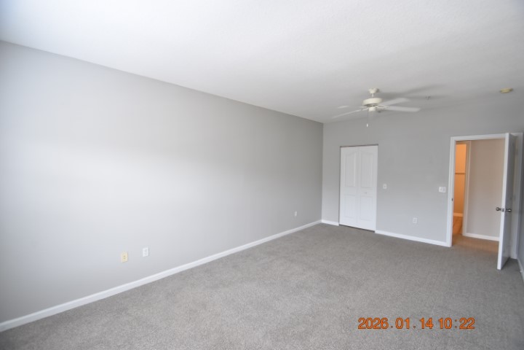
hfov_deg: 100.4
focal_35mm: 15
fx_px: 218
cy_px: 175
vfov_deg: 77.3
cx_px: 262
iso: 800
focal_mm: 10
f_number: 3.5
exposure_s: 1/45
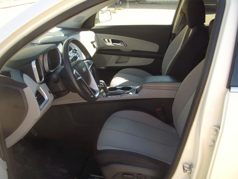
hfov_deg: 52.6
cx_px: 119
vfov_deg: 40.7
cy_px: 90
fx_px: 241
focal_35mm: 35
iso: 100
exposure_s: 1/125
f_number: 2.6
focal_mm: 5.8
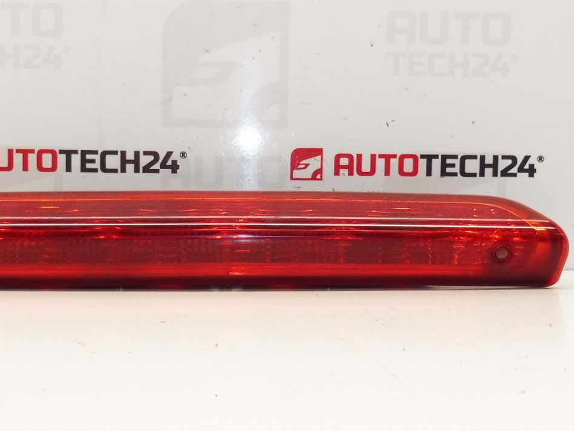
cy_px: 226
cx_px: 252
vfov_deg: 28.0
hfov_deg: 36.8
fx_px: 862
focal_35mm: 52
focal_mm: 4.3
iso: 200
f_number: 3.5
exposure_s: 1/80
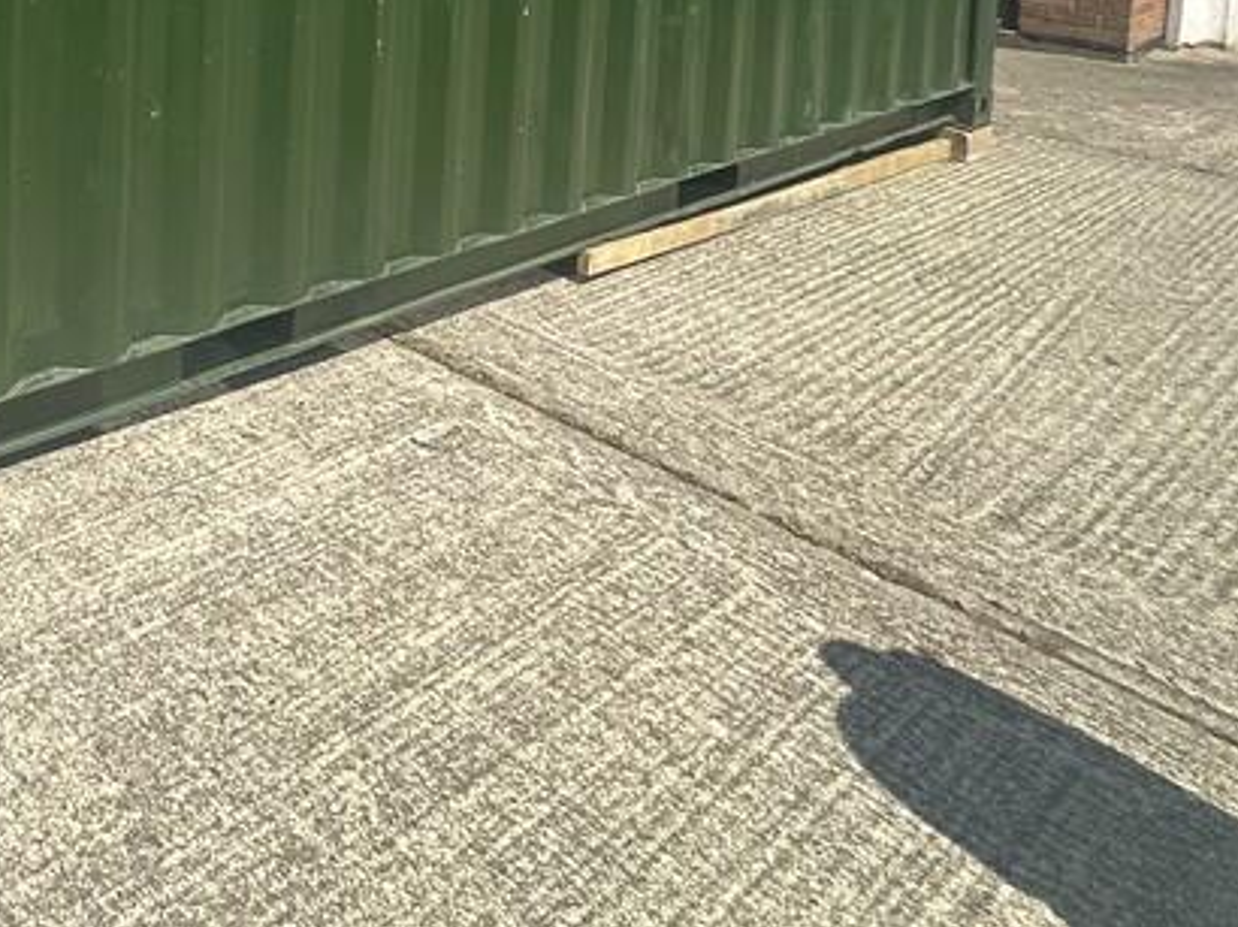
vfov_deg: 33.4
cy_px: -178
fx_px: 1251
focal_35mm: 35
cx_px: -139
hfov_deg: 41.4
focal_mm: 2.22
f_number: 2.2
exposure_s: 1/626
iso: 40
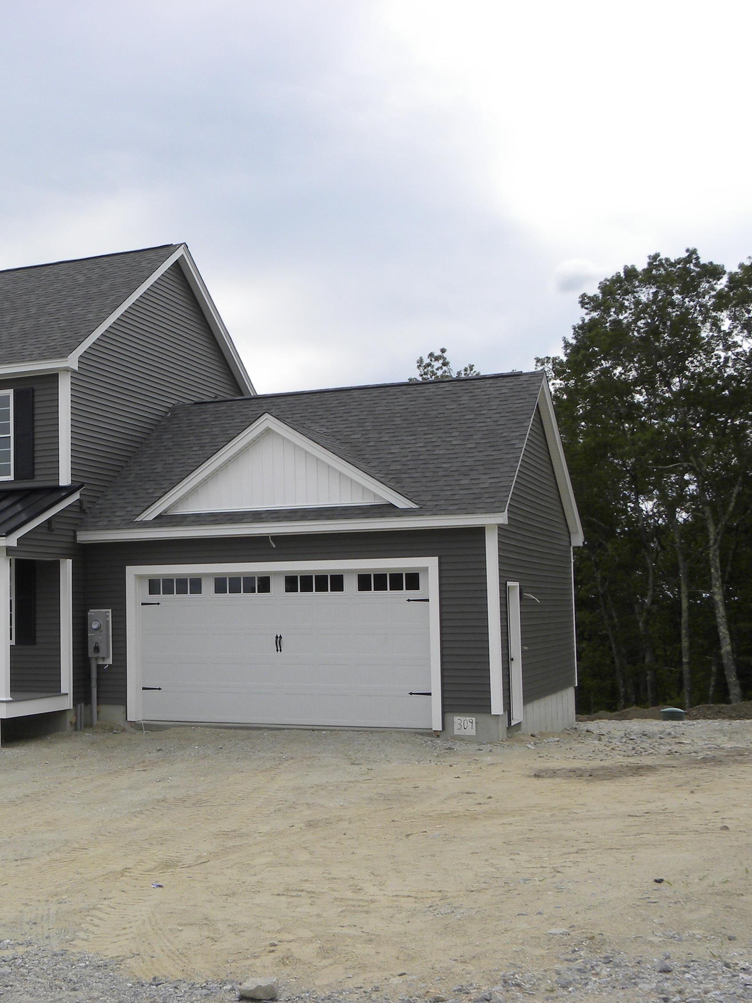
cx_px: 142
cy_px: 504
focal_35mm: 45
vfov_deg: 42.1
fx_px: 1303
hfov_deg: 31.3
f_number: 5
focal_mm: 5.9
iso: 64
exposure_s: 1/385
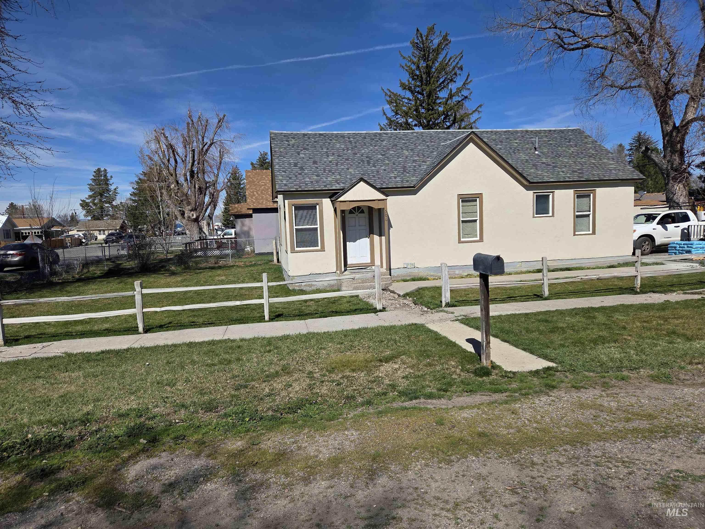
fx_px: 468
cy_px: 264
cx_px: 352
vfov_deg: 58.9
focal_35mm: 23
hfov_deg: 73.9
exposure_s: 1/7891
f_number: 1.8
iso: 64
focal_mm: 5.4
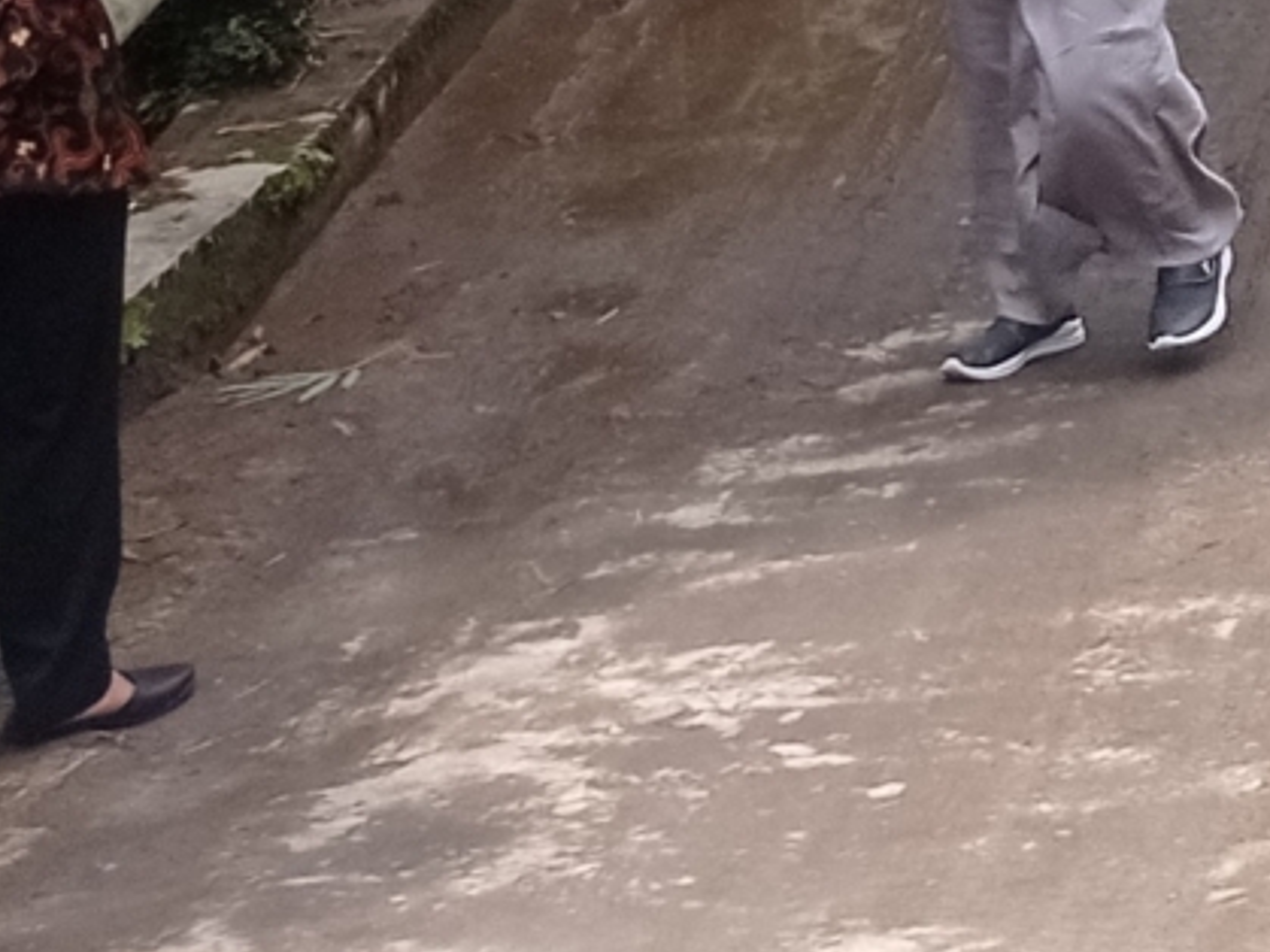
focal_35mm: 171
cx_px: 3371
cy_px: -1405
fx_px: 6272
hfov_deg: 9.7
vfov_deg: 8.0
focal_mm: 4.74
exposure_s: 1/1314
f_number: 1.79
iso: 104
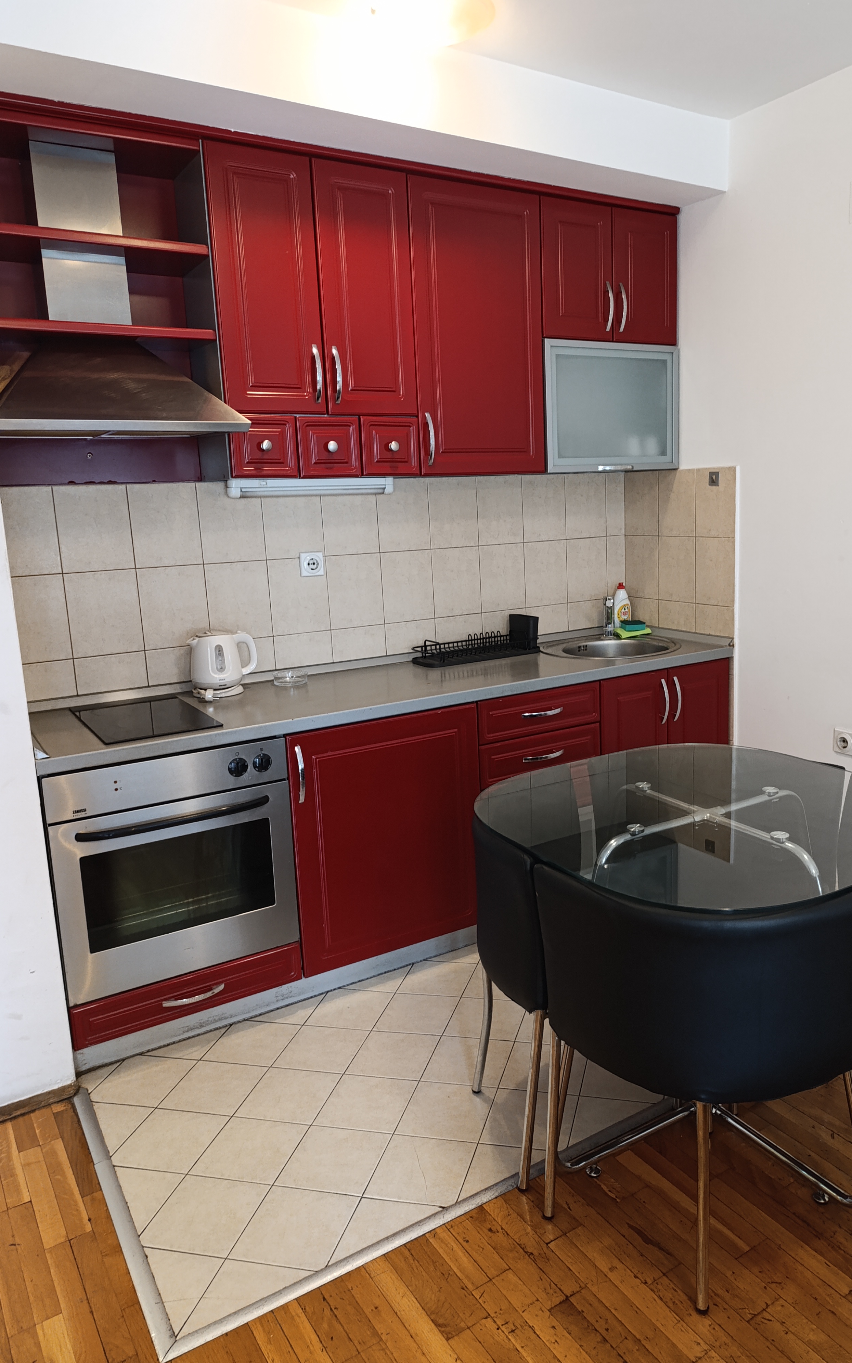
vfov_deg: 72.5
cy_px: 674
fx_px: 929
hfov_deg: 49.0
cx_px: 507
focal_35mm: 25
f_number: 1.6
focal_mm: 6.14
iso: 1250
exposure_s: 1/50
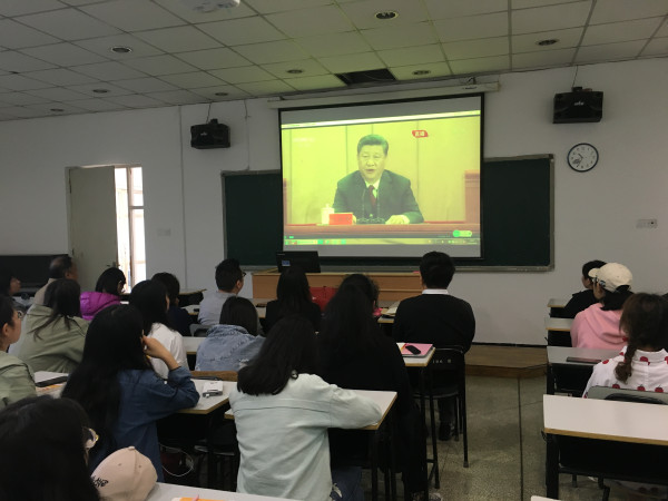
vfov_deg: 48.2
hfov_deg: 61.7
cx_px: 334
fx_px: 560
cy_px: 250
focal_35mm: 29
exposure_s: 1/33
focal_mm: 4.15
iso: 100
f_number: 2.2
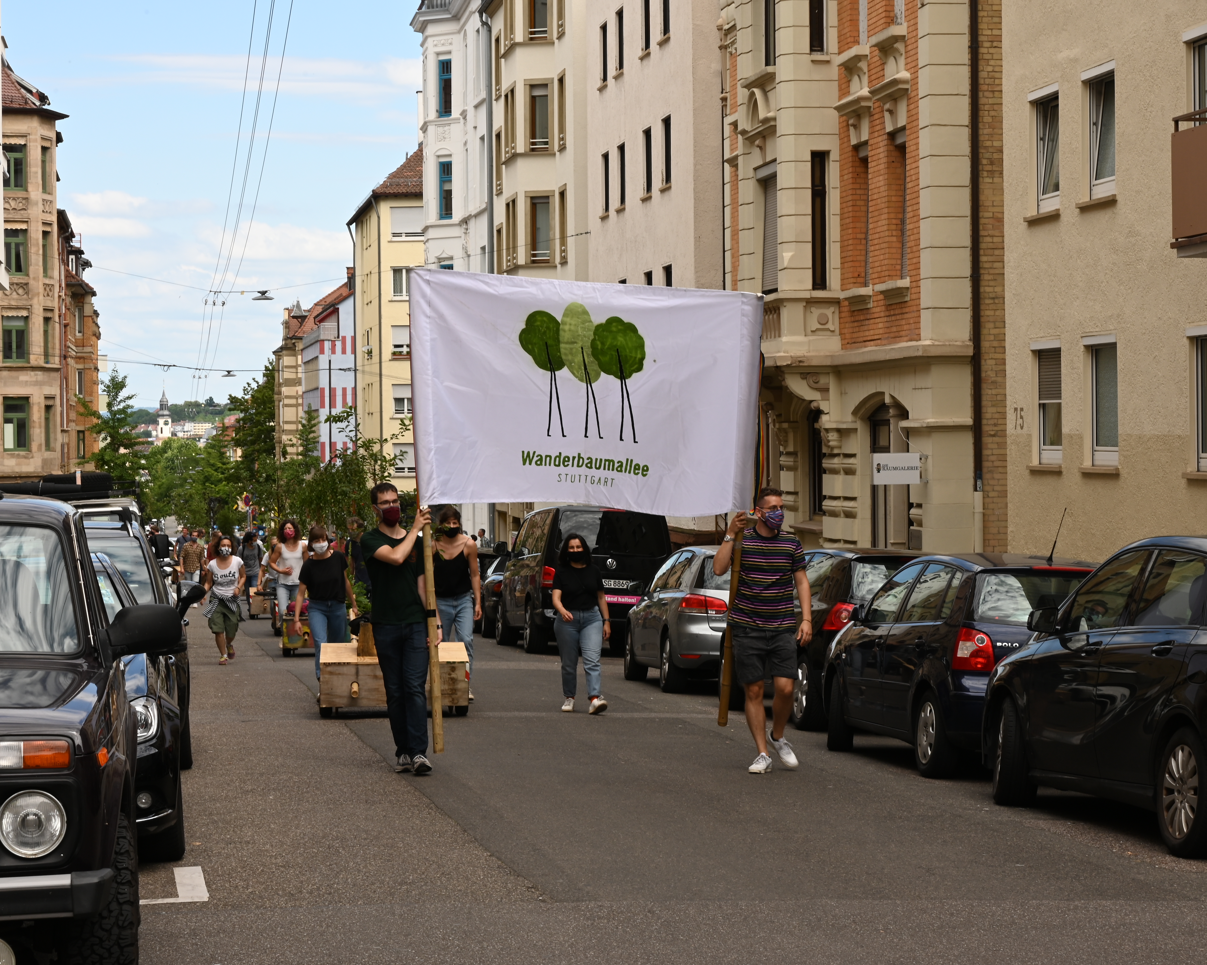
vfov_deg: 19.4
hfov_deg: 24.1
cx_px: 628
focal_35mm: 79
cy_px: 483
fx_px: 2822
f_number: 20
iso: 280
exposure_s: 1/80
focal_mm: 70
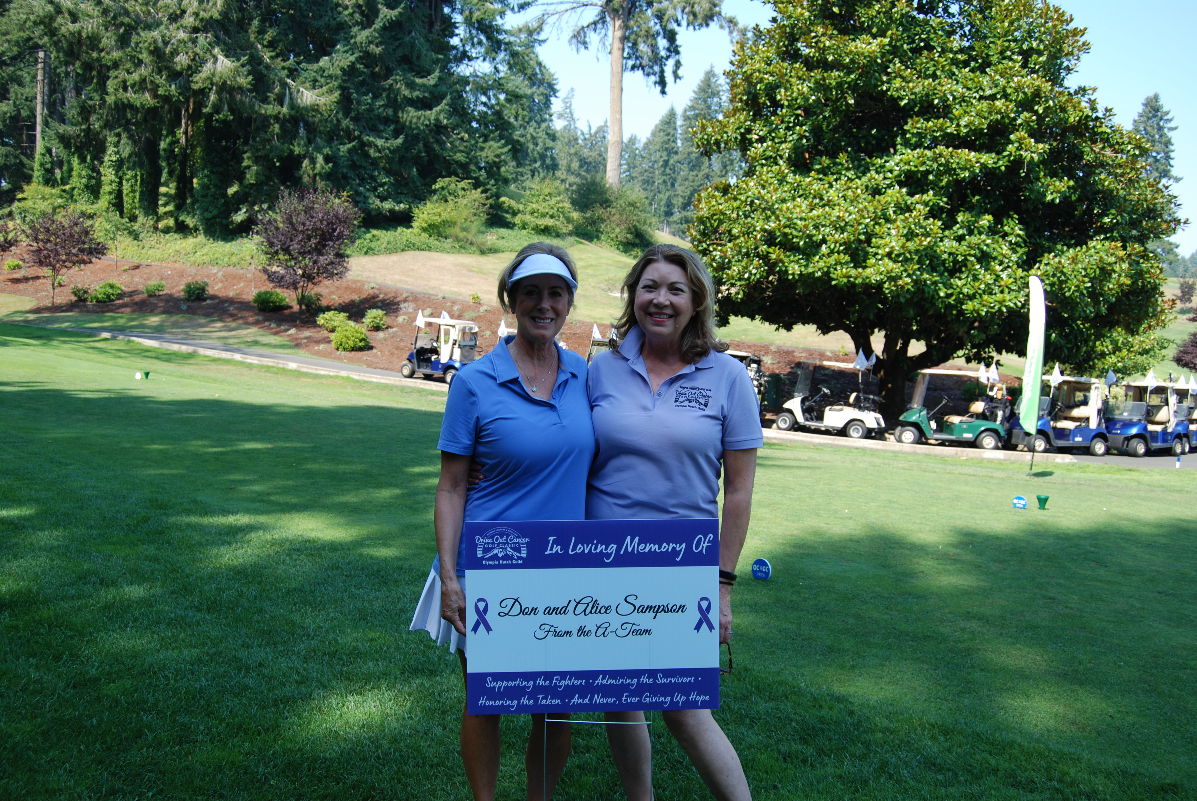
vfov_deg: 45.8
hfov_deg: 64.5
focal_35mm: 28
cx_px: 598
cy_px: 400
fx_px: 949
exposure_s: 1/160
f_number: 6.3
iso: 100
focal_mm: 19
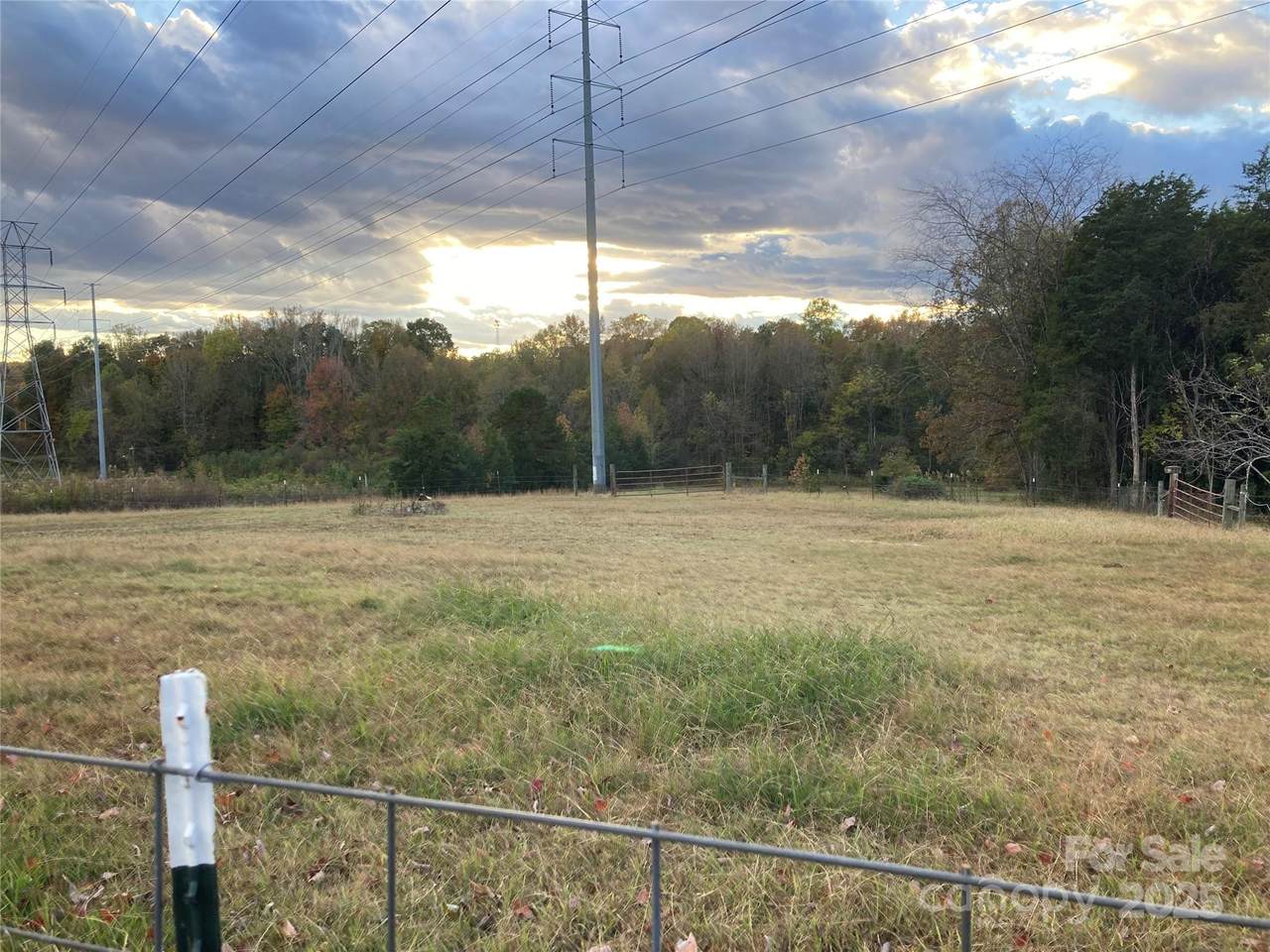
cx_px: 635
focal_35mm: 28
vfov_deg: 49.7
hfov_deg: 63.4
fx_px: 1027
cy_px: 476
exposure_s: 1/200
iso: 20
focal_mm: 3.99
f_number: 1.8
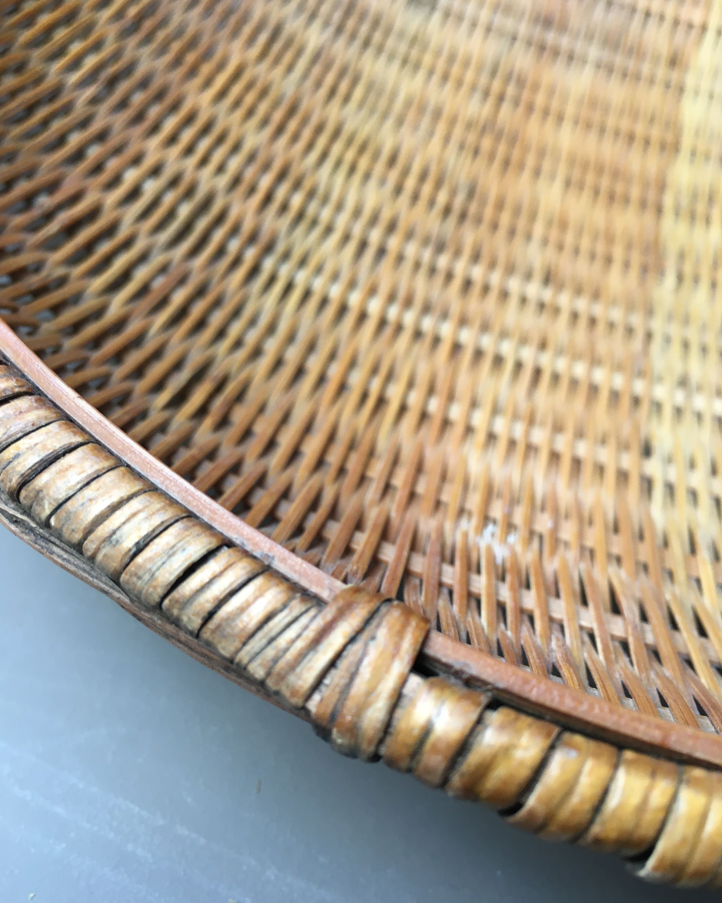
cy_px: 478
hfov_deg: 47.1
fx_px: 828
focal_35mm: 31
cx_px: 356
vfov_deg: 57.1
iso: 40
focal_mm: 4.15
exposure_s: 1/33
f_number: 2.2
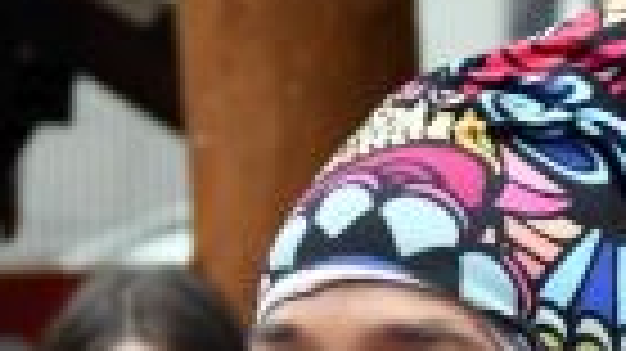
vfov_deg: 1.7
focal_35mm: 699
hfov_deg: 3.1
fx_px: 11596
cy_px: 677
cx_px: 545
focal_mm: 62
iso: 1600
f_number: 5
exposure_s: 1/250
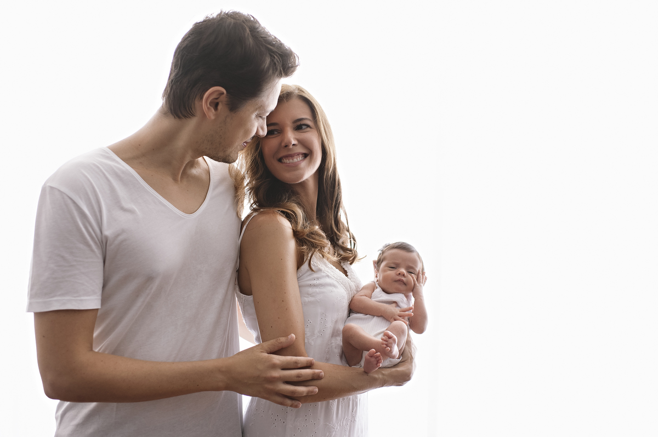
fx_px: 639
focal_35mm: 35
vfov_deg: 37.8
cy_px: 218
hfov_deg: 54.5
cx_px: 329
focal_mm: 35
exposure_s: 1/200
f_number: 2.5
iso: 400
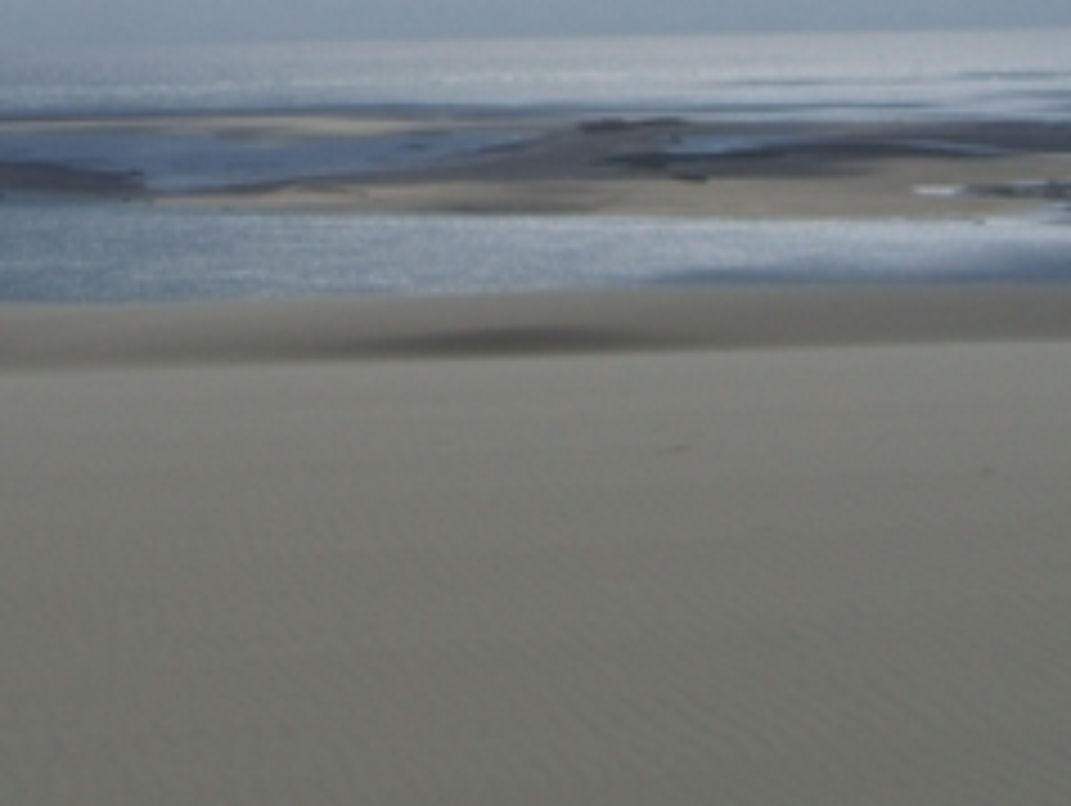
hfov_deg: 18.6
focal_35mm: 102
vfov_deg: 14.1
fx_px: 3159
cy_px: -180
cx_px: -54
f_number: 8
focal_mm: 7.9
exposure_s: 1/1000
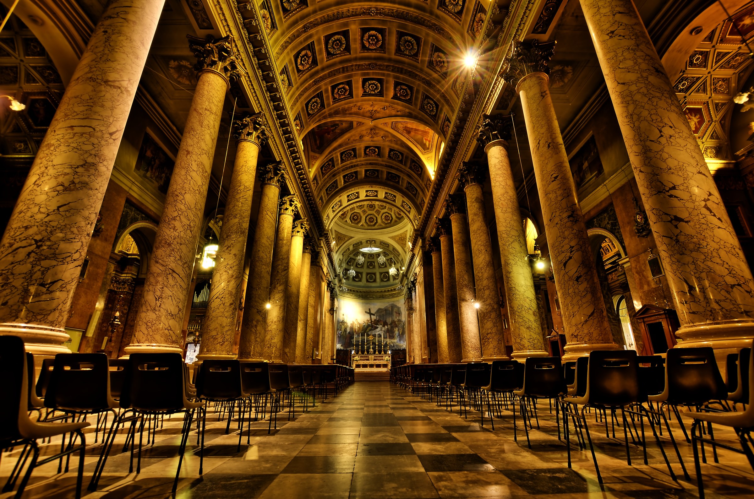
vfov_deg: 77.1
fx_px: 313
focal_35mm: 15
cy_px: 250
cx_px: 377
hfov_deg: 100.5
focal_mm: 10
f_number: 8
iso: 100
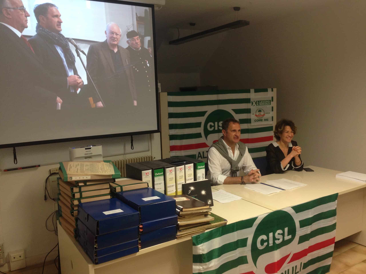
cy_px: 137
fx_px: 349
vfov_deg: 42.9
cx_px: 183
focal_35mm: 33
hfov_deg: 55.4
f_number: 2.4
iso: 100
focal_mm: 4.12
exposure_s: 1/20
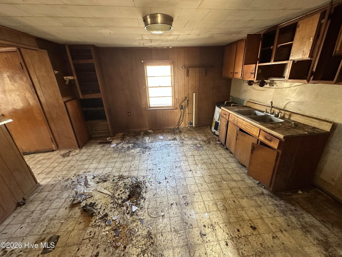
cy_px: 128
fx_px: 138
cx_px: 171
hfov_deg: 102.1
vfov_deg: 85.7
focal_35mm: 14
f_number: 2.2
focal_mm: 2.22
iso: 400
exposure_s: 1/60
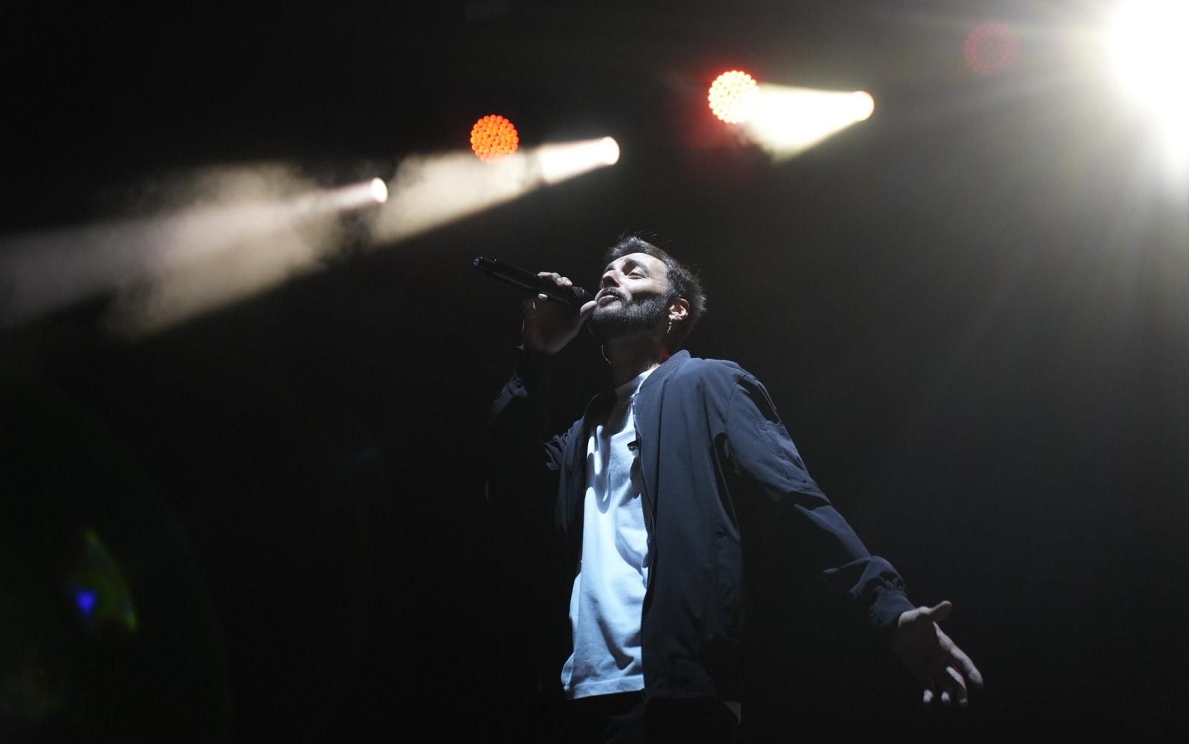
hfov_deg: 38.9
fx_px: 1685
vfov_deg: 24.9
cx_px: 598
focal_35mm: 52
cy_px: 347
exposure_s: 1/1250
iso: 3200
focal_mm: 50
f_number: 2.8
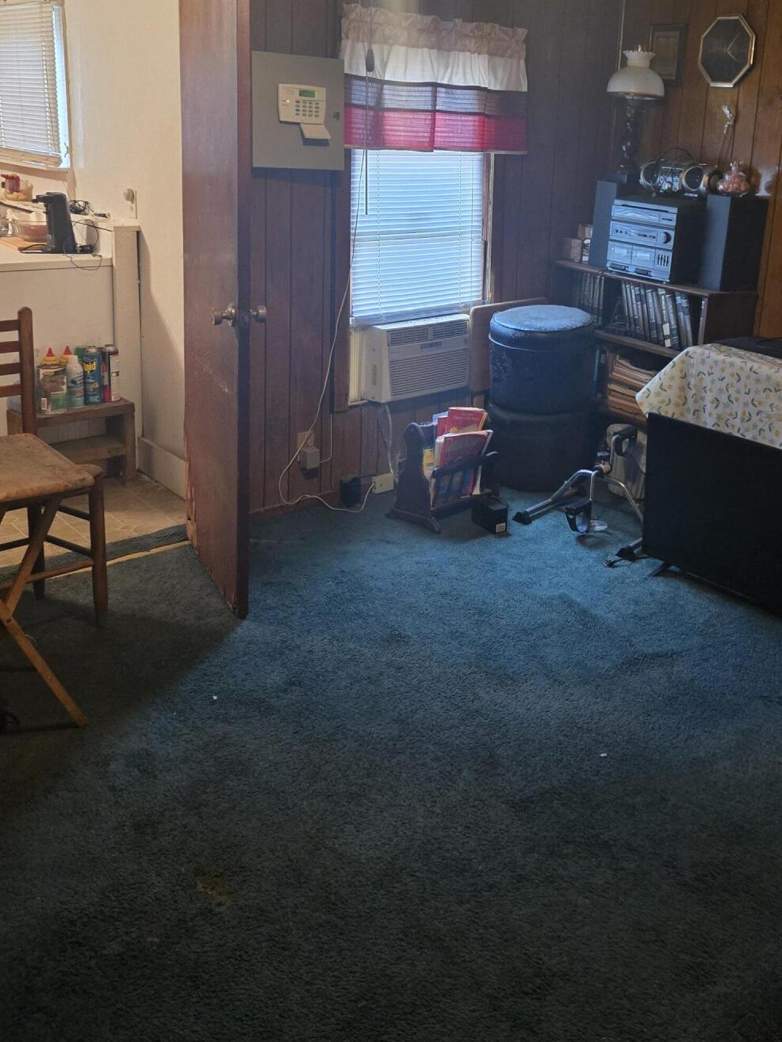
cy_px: 335
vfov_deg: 51.5
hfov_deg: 39.8
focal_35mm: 35
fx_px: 1054
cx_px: 569
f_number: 1.8
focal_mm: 5.4
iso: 1000
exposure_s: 1/60
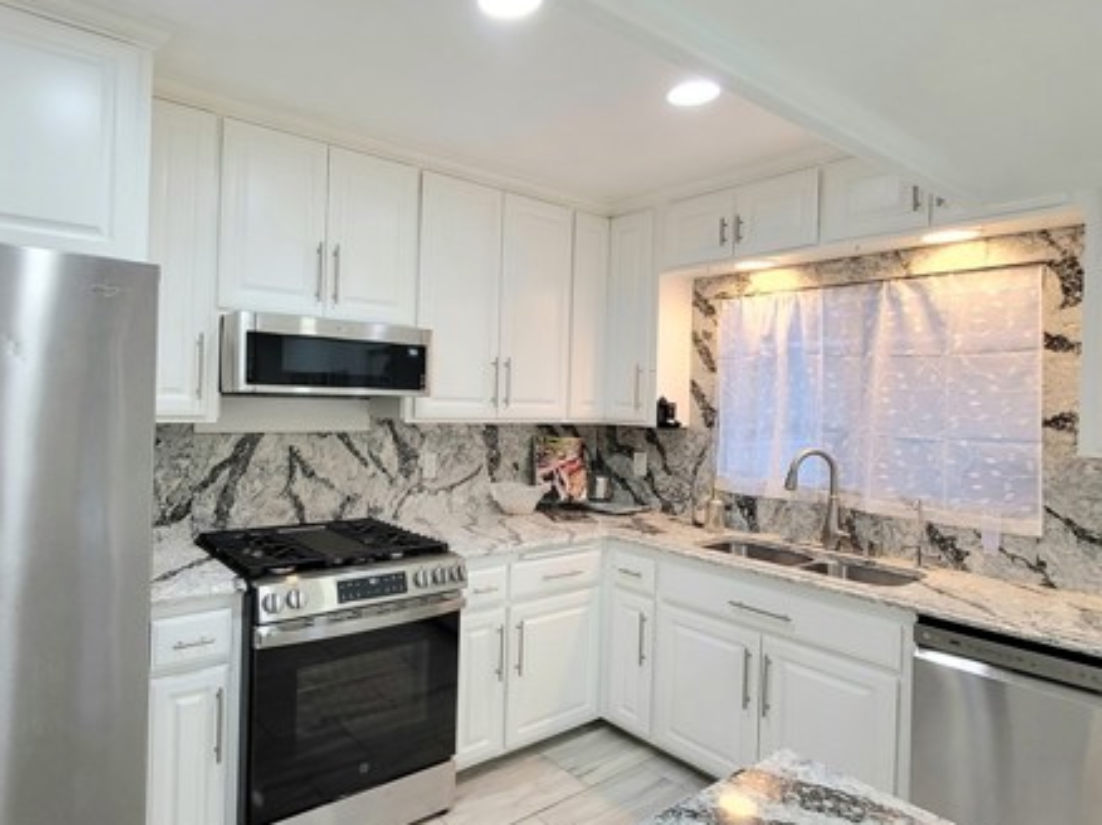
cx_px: 418
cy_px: 397
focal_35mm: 19
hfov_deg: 83.2
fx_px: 605
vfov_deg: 68.6
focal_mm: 2.2
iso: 160
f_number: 2.2
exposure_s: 1/60.2
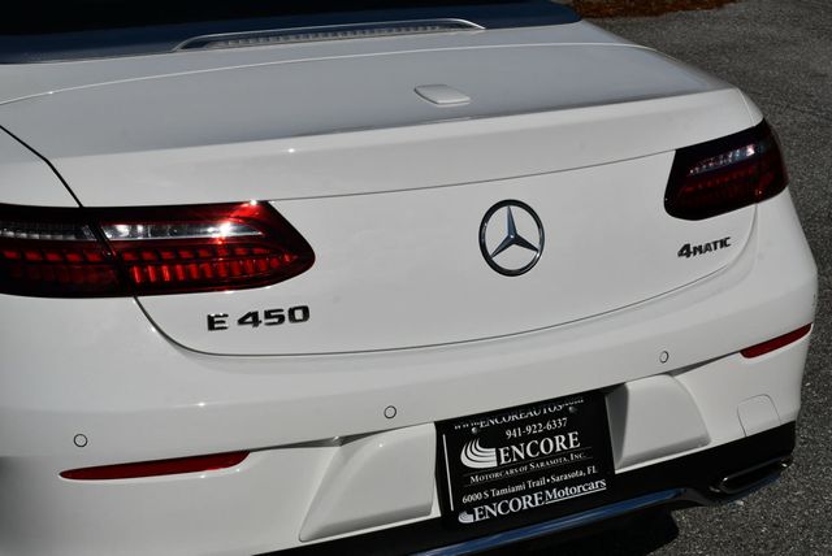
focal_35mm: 70
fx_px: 1619
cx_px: 416
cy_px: 278
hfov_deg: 28.8
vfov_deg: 19.5
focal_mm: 35
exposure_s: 1/640
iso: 100
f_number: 13
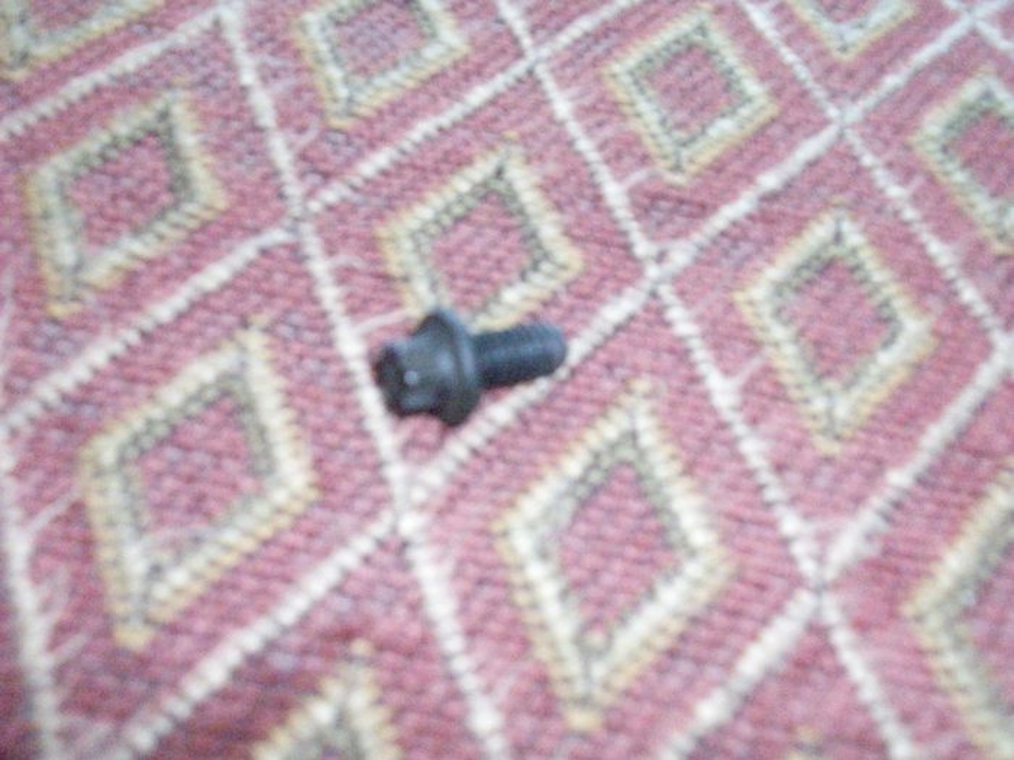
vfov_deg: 34.3
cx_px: 507
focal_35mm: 42
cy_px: 380
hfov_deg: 44.8
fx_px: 1230
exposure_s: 1/147
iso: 800
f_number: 3.2
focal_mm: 7.1
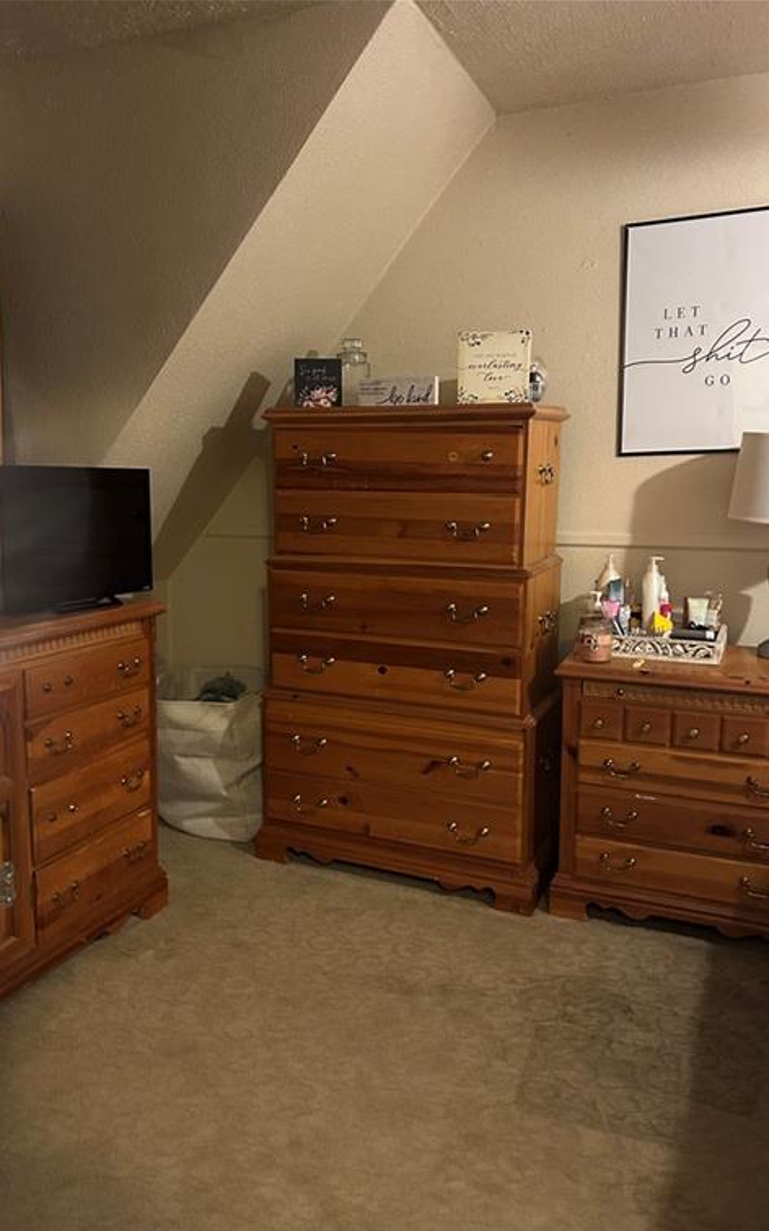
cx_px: 352
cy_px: 624
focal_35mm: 28
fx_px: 940
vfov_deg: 66.5
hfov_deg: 44.5
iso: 640
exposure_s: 1/30
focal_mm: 5.7
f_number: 1.5
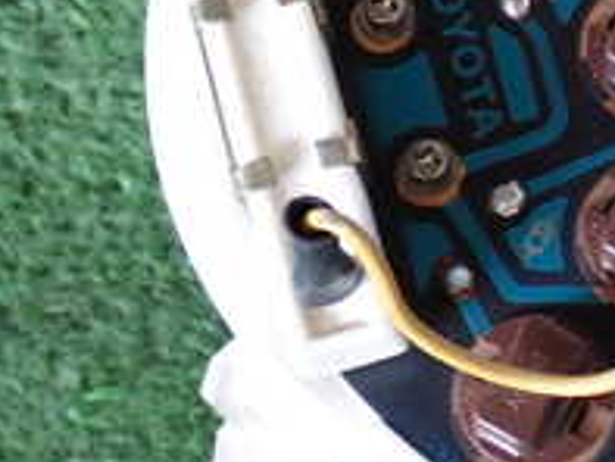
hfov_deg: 14.4
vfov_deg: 11.0
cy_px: 59
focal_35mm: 134
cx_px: 681
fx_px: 2382
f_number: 2.9
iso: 200
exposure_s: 1/40
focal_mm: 7.84
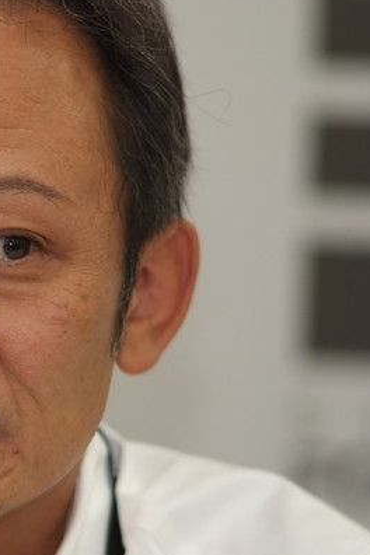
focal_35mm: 491
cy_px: 296
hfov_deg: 2.8
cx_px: -115
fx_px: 7569
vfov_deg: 4.2
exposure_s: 1/125
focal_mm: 180
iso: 400
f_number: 2.8
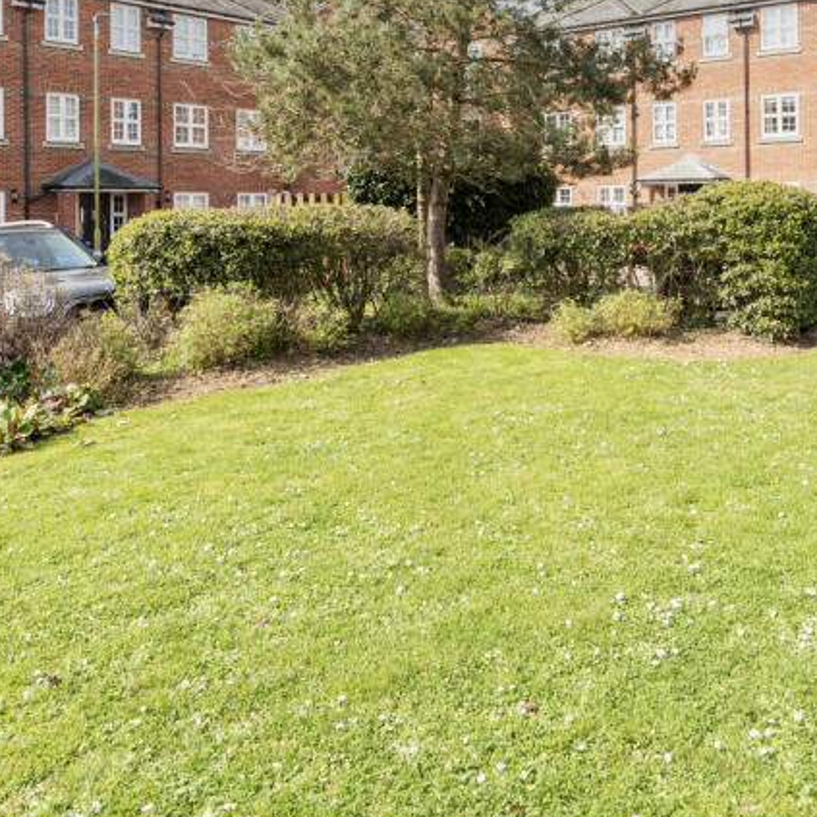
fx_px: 935
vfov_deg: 45.6
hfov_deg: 46.6
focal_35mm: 35
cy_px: 207
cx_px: 533
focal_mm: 17
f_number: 10
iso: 320
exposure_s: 1/400
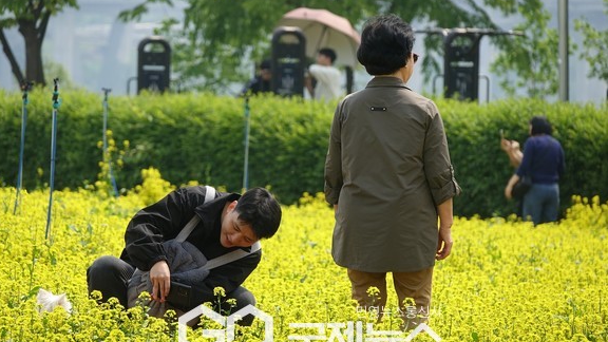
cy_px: 163
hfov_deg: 6.0
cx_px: 294
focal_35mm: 360
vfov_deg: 3.4
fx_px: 5804
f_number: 4
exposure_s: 1/500
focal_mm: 120.91
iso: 100
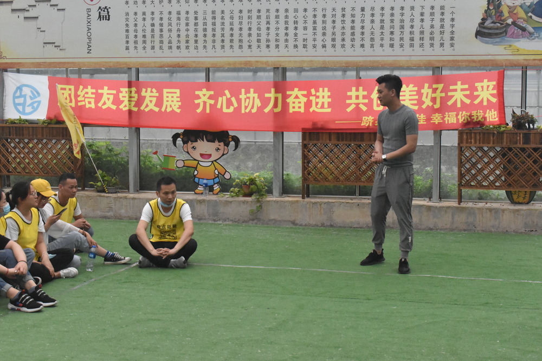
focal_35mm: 60
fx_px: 903
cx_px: 271
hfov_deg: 33.4
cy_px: 180
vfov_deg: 22.6
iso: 6400
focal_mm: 40
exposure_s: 1/400
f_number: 10
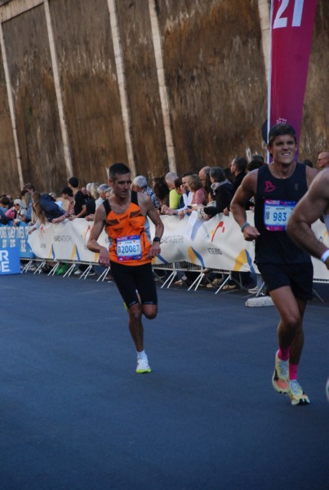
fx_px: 2761
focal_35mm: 202
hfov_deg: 6.8
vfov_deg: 10.1
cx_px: 164
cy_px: 245
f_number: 5.6
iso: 1000
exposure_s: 1/800
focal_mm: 135
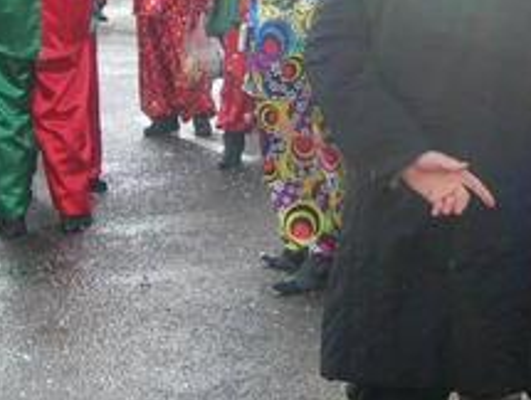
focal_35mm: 104
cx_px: 462
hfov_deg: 18.6
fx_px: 1598
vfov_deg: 14.2
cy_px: 52
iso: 50
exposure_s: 1/280
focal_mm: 5.8
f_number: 2.8
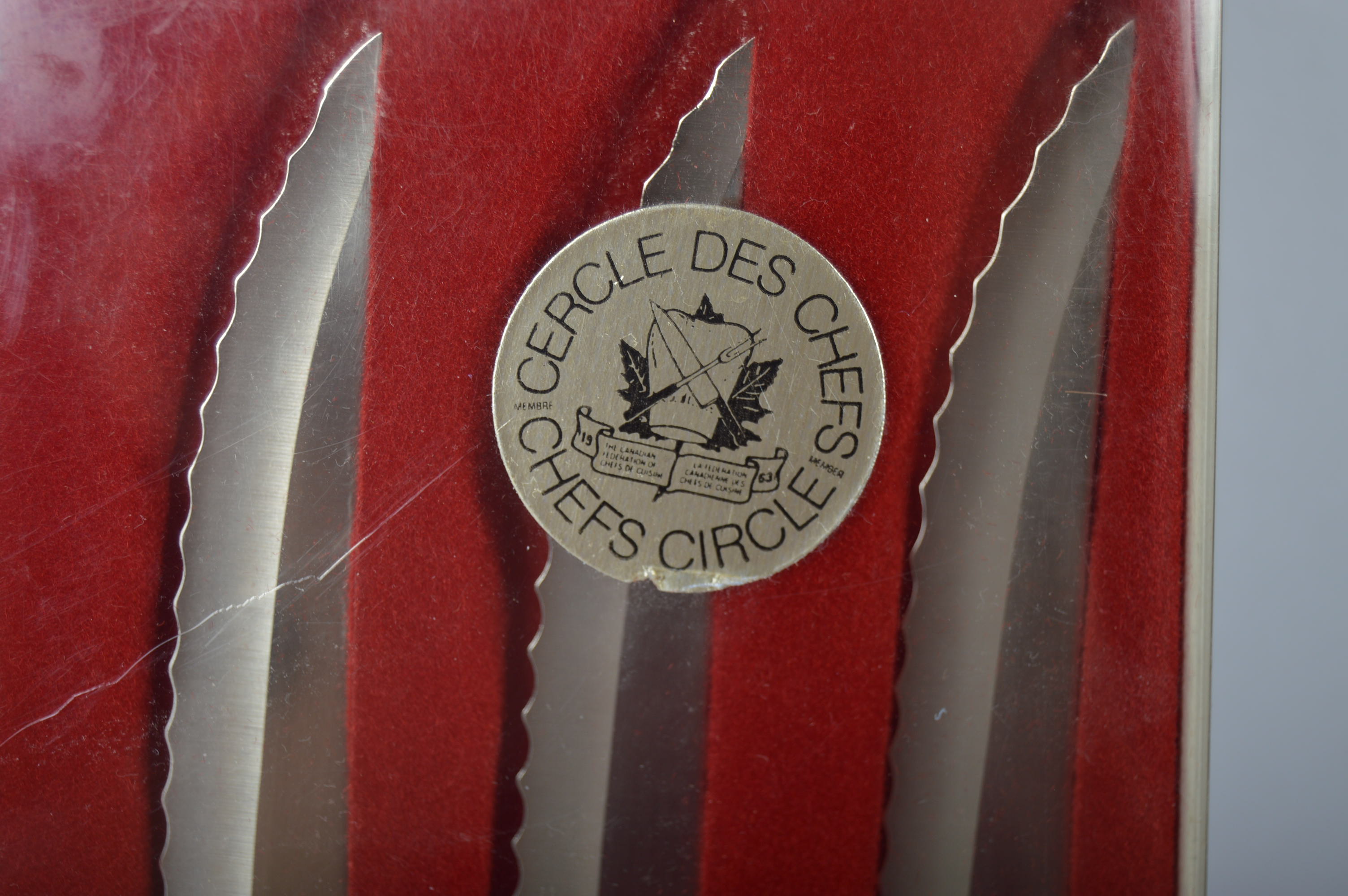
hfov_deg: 24.6
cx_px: 674
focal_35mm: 82
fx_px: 3086
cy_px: 448
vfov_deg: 16.5
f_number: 5.6
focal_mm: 55
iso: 100
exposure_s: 1/160
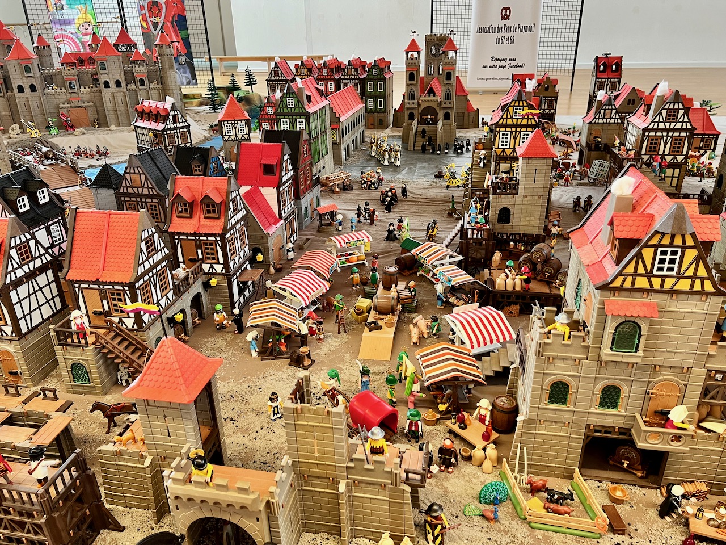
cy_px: 272
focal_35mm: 26
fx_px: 545
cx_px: 363
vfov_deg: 53.1
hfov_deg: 67.3
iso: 125
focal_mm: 5.7
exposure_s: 1/64
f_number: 1.5
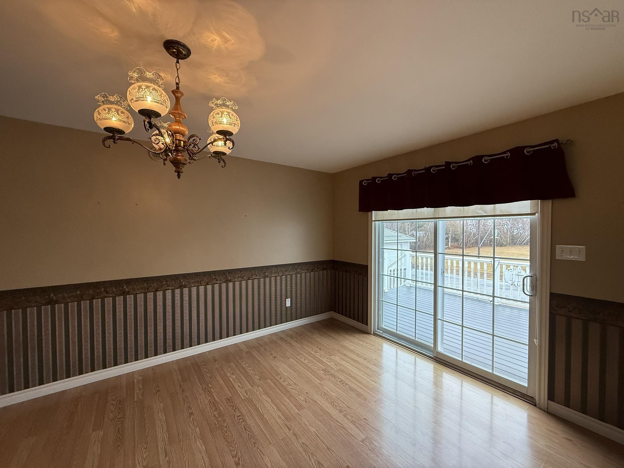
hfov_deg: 102.1
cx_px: 312
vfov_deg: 85.7
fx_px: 252
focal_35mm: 14
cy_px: 234
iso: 320
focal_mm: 2.22
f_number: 2.2
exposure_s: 1/120
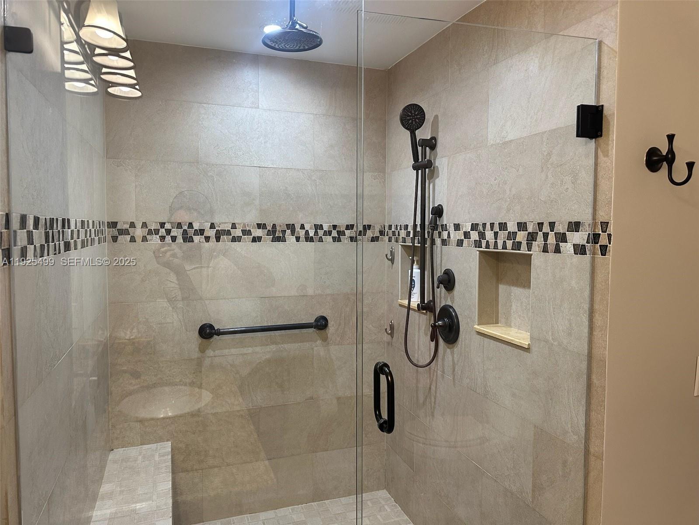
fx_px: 485
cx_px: 350
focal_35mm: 24
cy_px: 262
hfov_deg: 71.6
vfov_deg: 56.8
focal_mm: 6.86
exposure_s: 1/120
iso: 200
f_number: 1.78
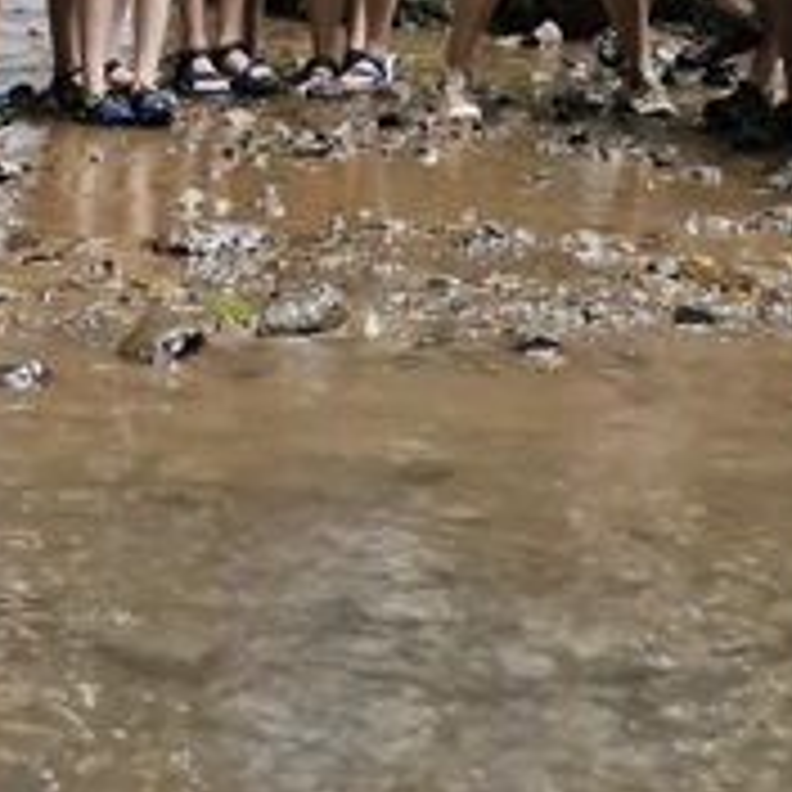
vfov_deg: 17.9
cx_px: 680
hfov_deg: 22.1
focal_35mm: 77
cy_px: -644
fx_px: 1993
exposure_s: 1/120
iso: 640
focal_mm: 5.54
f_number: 1.8
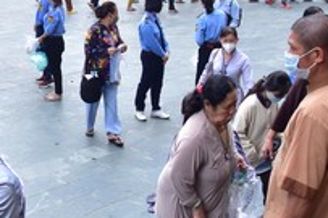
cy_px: 45
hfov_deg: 25.0
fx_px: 701
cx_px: -5
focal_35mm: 77
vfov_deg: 17.5
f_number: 4.5
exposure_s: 1/160
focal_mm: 24
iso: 640
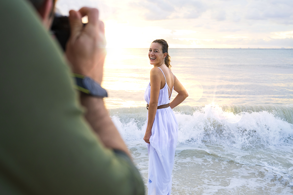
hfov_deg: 50.7
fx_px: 309
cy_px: 98
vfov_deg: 35.1
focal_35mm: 38
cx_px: 146
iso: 500
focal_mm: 38
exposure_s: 1/320
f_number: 4.5
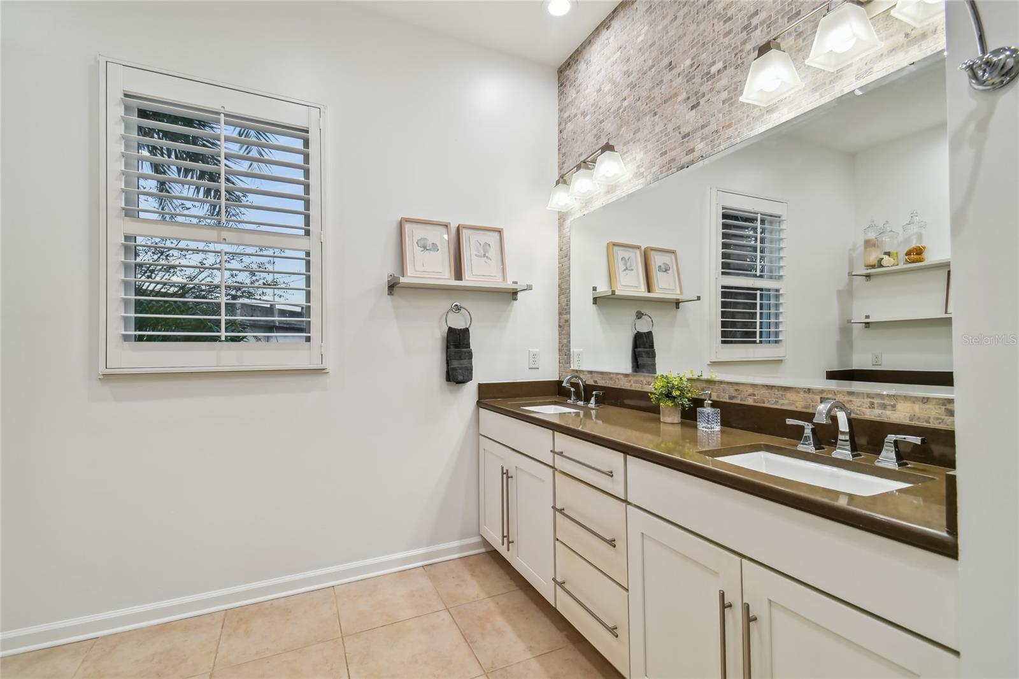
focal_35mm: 15
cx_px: 510
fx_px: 424
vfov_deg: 77.3
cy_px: 340
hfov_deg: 100.4
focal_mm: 10
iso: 100
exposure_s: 1/8
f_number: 7.1
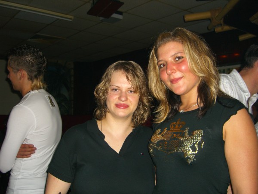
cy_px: 97
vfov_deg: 37.7
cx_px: 129
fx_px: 283
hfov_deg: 49.0
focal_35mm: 38
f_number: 2.8
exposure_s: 1/60
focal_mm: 7.9
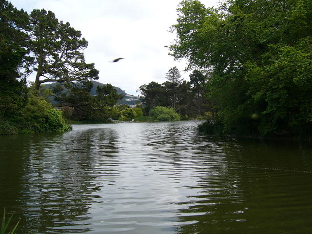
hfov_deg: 52.6
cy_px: 117
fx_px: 315
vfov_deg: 40.7
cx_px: 156
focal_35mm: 35
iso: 50
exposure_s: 1/125
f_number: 8
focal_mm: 5.8
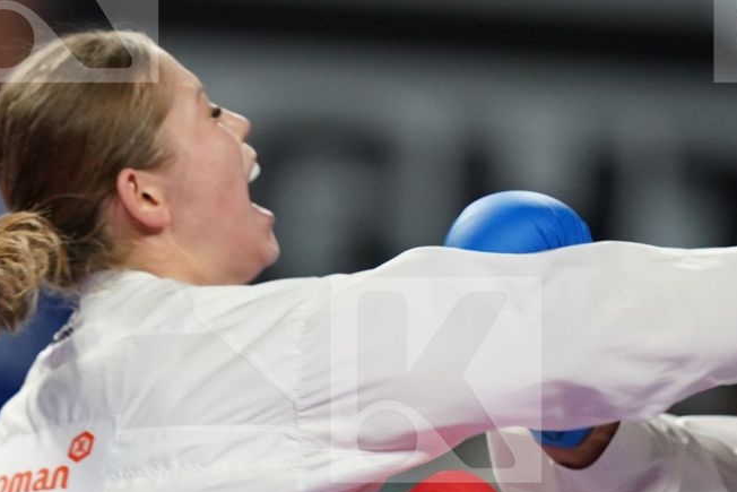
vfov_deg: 1.2
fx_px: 22605
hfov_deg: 1.9
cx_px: 53
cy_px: 380
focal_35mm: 1104
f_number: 2.8
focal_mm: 400
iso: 2000
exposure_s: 1/1000
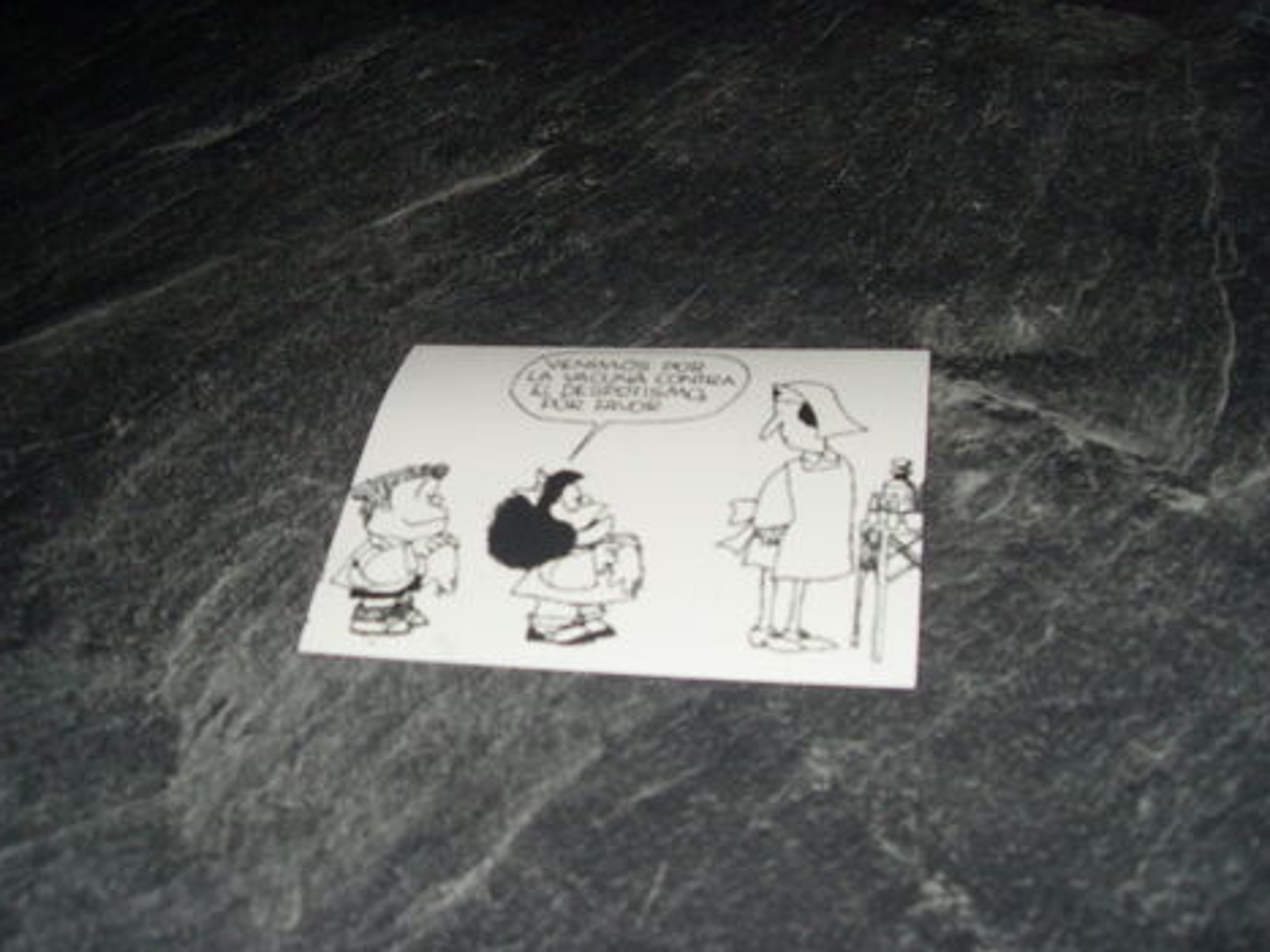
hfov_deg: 51.4
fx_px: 1320
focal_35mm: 36
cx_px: 628
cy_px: 487
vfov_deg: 39.6
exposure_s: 1/45
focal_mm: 6.3
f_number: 2.8
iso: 100
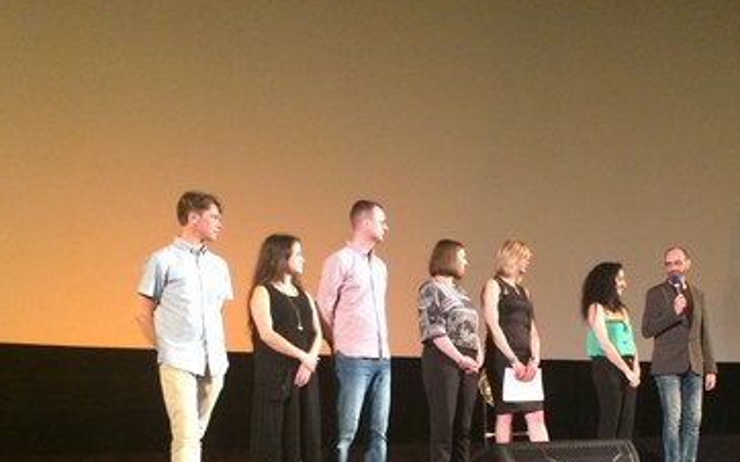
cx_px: 529
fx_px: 1028
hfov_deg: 38.8
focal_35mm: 51
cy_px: 374
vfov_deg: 24.9
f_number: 2.2
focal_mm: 4.15
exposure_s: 1/17
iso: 400
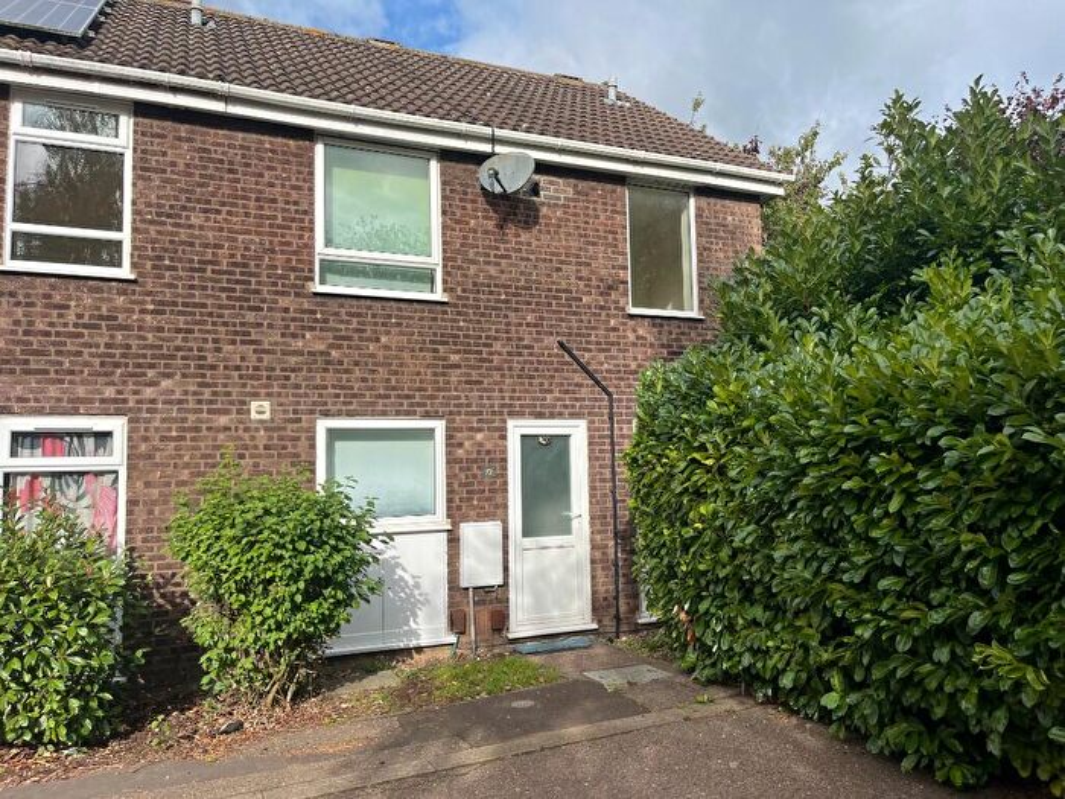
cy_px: 400
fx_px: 800
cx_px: 532
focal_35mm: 26
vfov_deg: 53.1
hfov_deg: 67.3
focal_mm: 5.1
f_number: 1.6
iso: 50
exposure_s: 1/2137
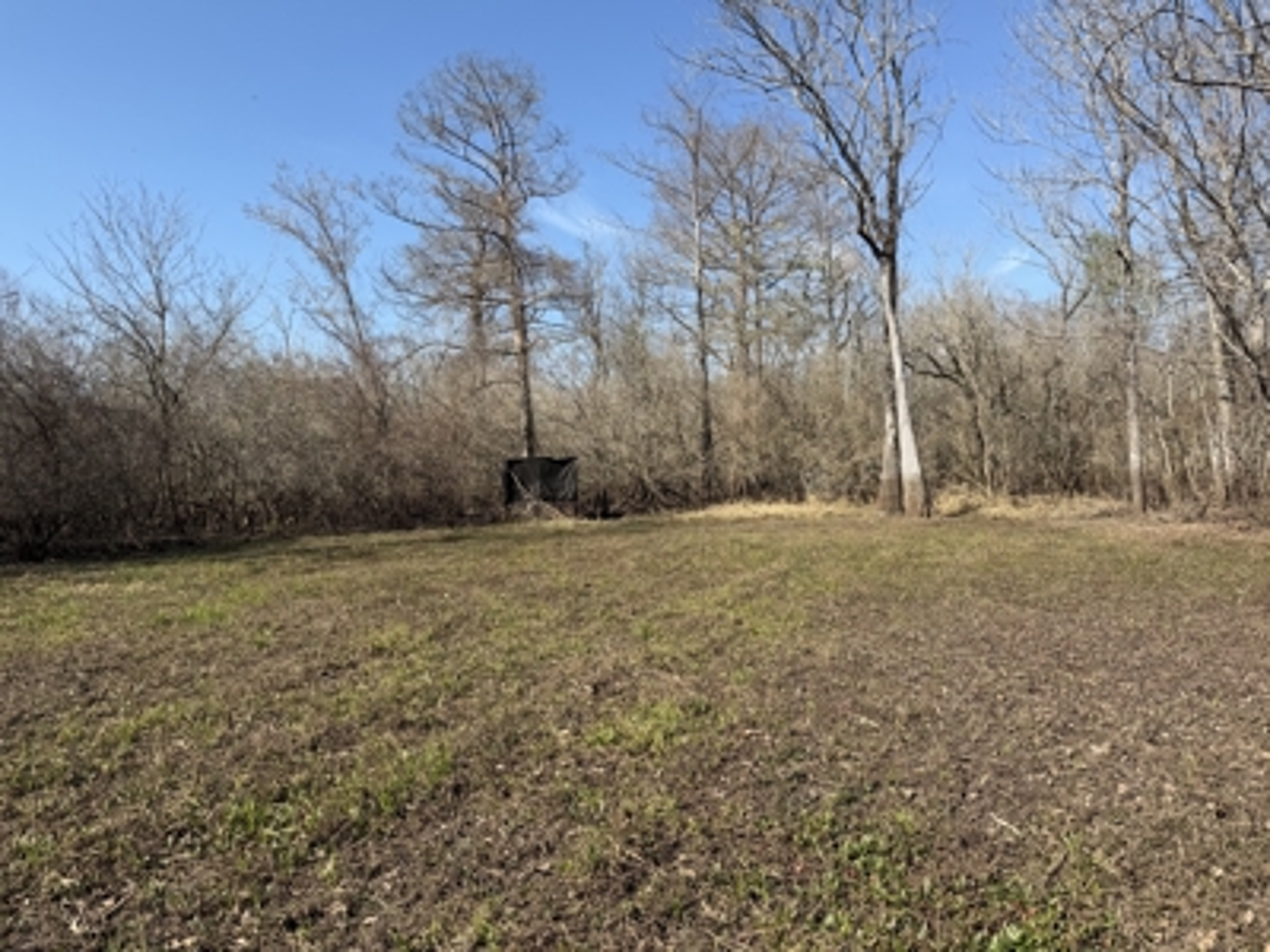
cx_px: 635
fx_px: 881
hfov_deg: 71.6
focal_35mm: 24
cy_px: 476
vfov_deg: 56.8
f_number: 1.78
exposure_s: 1/3145
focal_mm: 6.76
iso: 80
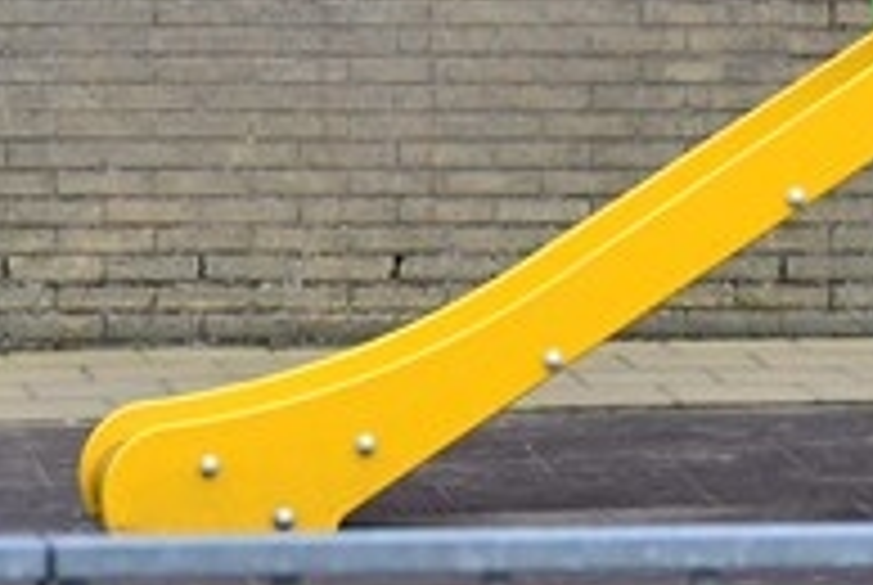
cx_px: 472
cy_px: -166
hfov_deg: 6.5
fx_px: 7650
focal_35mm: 315
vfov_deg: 4.4
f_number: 9
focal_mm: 68
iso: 3200
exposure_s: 1/1250
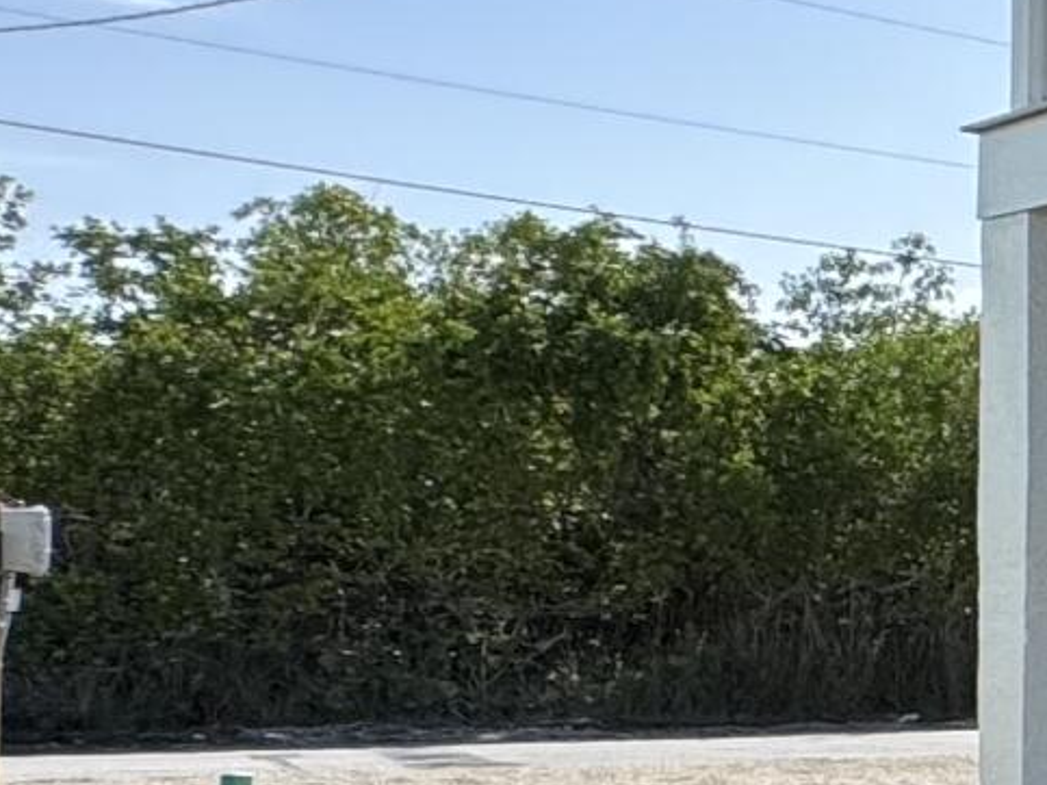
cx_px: 2688
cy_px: 605
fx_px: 2631
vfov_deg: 16.9
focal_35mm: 87
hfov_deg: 13.7
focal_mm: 2.22
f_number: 2.2
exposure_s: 1/1078
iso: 50
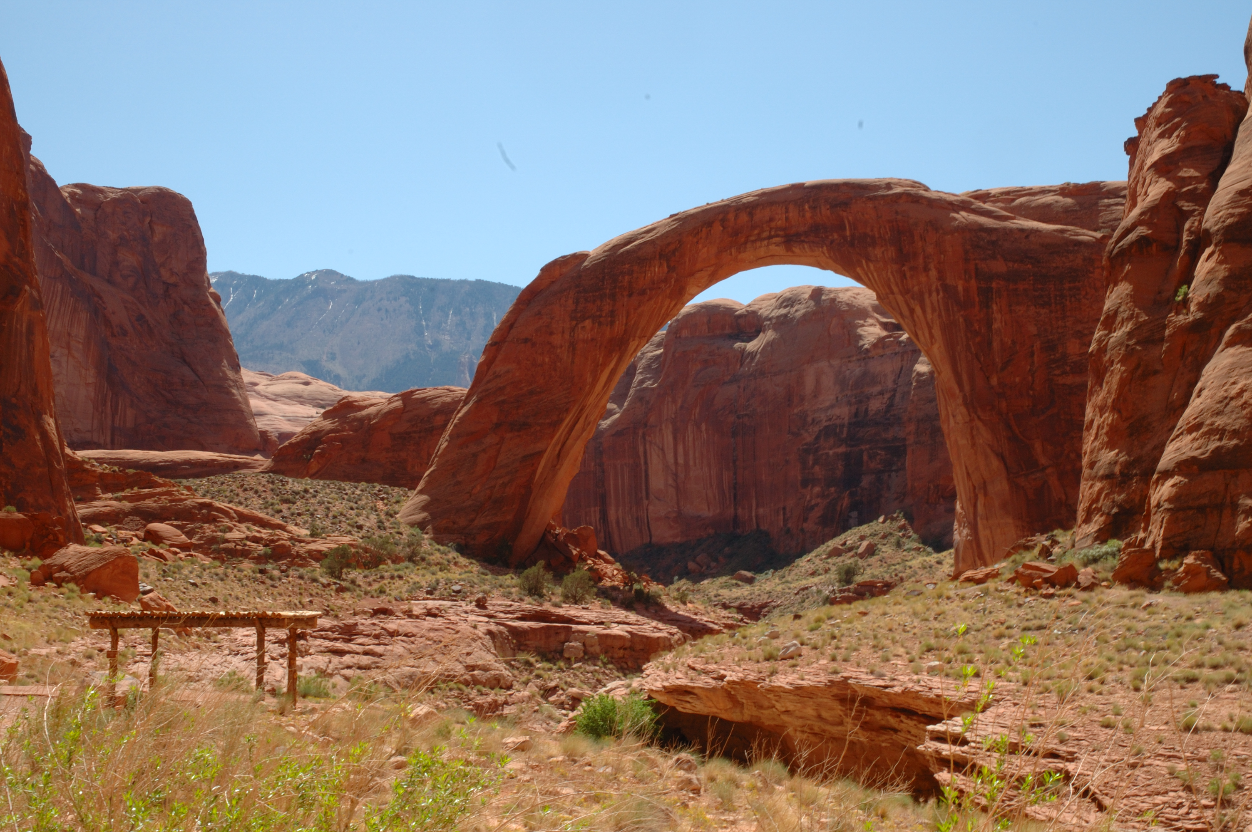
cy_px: 416
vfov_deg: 28.9
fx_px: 1616
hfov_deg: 42.4
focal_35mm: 46
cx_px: 626
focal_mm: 31
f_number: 20
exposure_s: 1/60
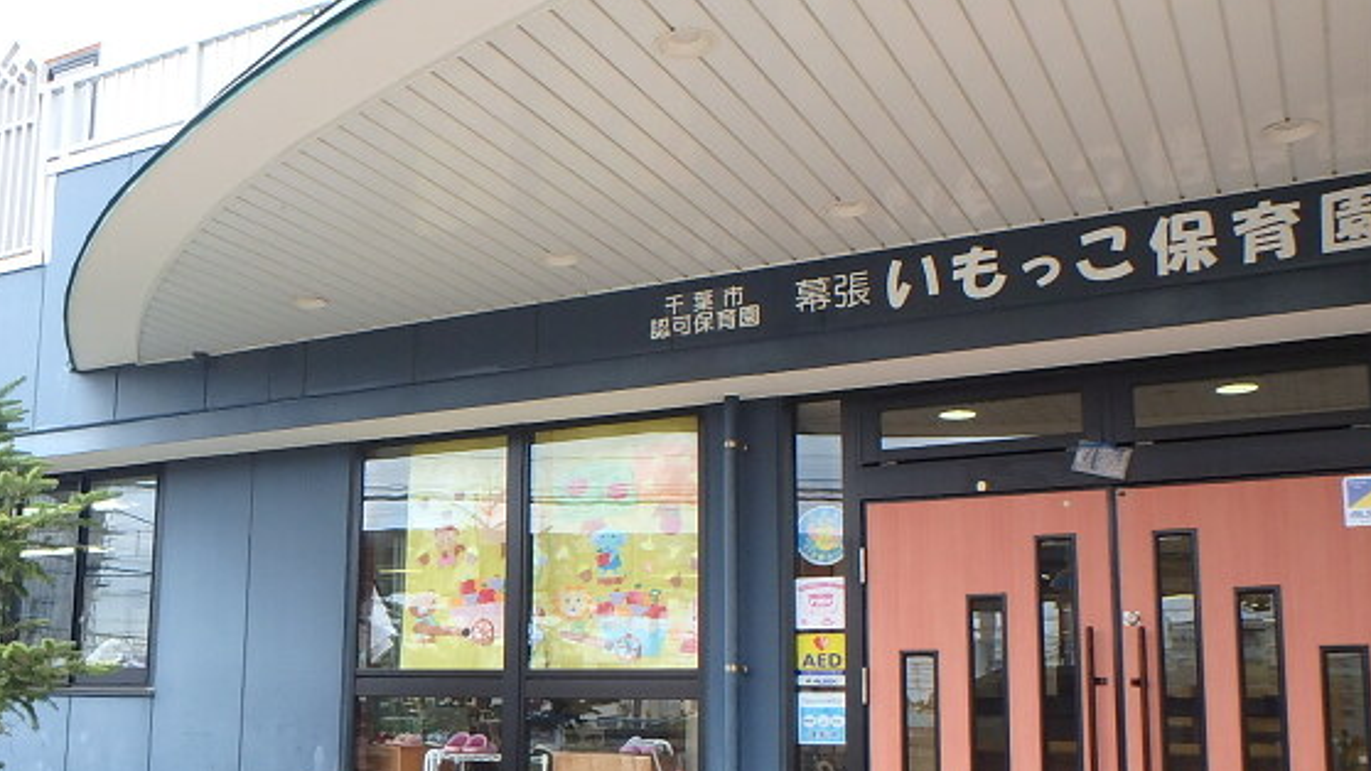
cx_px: 445
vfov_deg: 30.1
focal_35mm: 39
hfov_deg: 50.6
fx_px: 1418
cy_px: 543
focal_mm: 3.7
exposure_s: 1/125
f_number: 3.5
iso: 125
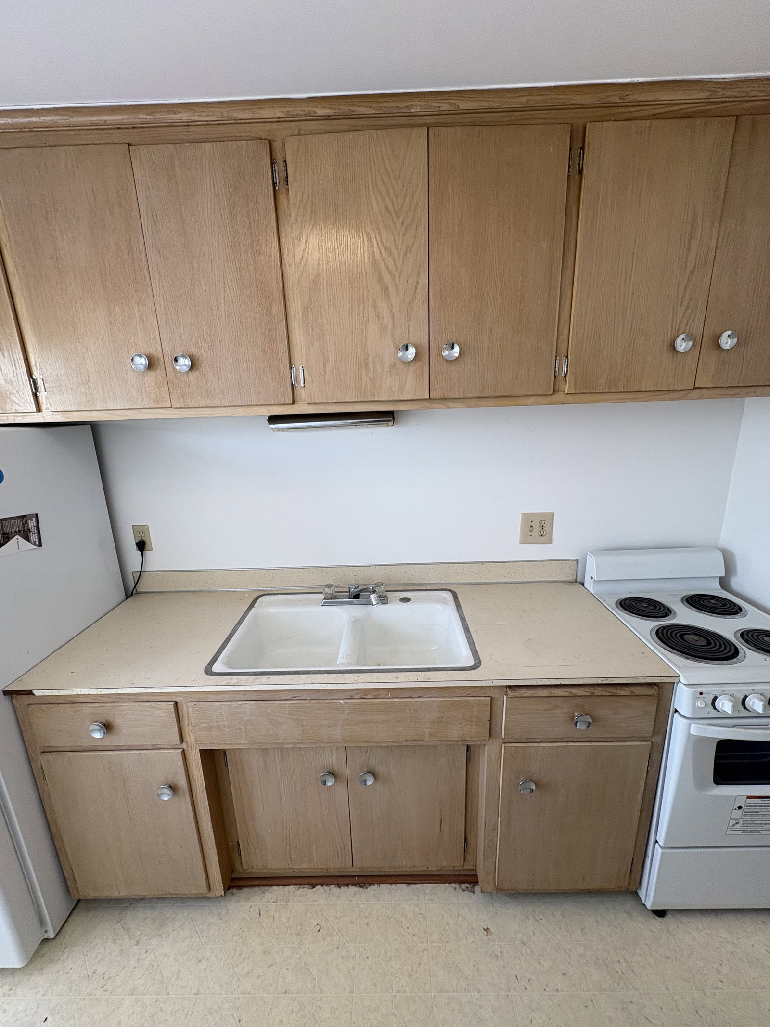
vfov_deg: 102.1
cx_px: 385
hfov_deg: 85.7
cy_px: 514
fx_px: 415
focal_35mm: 14
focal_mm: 2.22
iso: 100
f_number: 2.2
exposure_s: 1/120
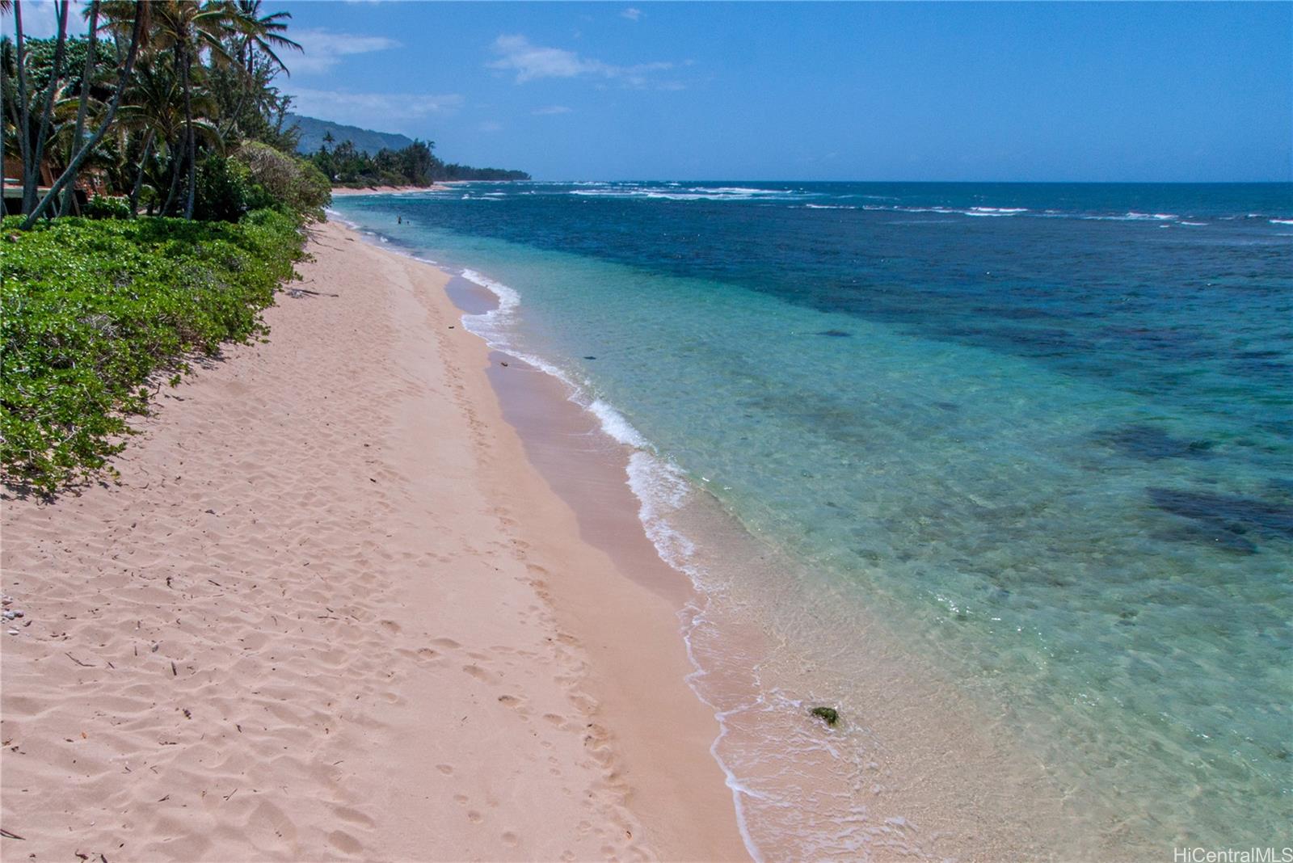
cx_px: 646
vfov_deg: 73.8
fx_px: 575
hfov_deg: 96.7
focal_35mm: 16
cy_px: 432
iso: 400
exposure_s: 1/200
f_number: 11
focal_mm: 16
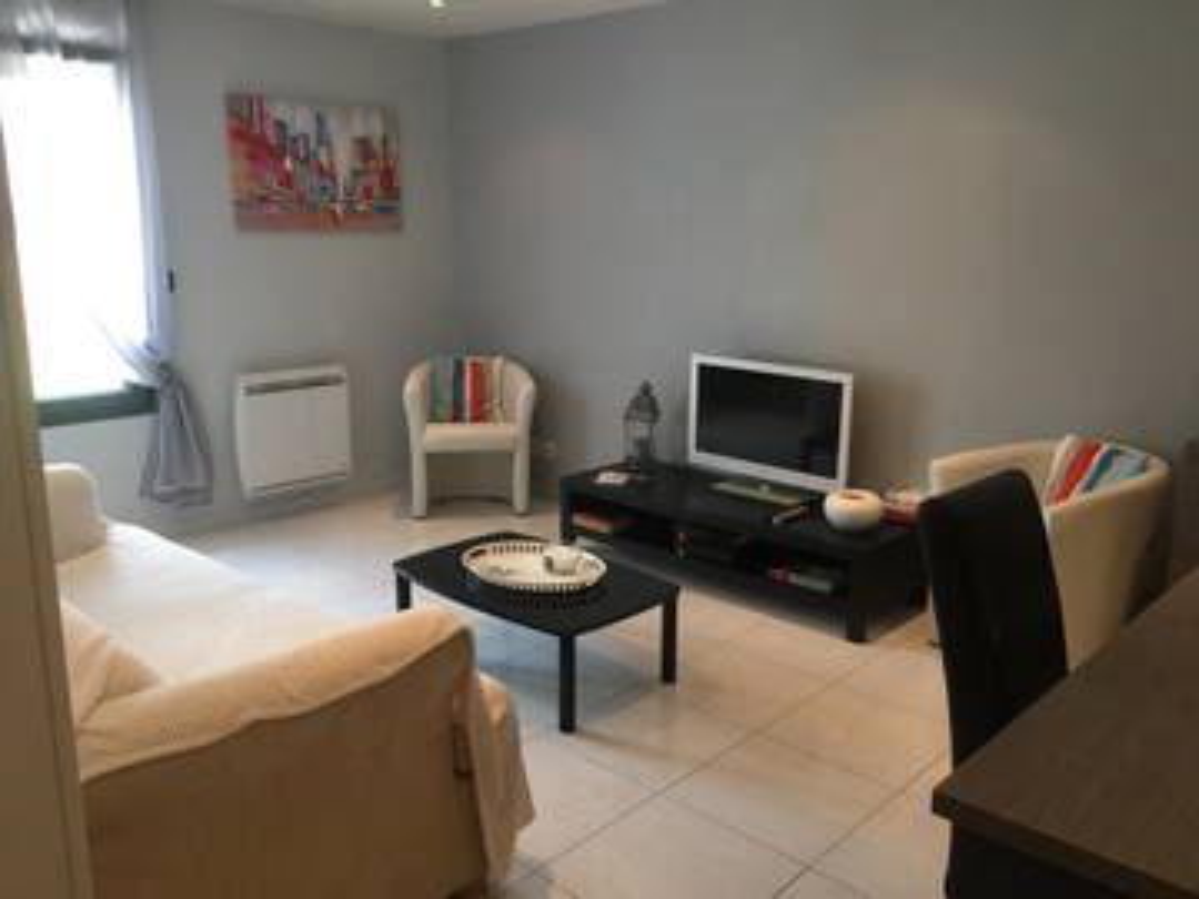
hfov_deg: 61.7
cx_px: 600
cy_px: 450
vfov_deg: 48.2
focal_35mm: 29
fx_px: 1004
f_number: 2.2
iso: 64
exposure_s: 1/33
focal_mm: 4.15
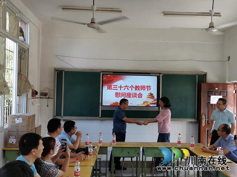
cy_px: 88
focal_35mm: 37
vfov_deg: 38.7
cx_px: 118
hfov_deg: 50.1
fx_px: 253
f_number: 2.4
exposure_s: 1/100
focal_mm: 4.75
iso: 80
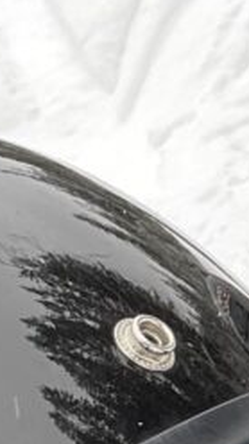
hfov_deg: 8.2
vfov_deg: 15.5
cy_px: 494
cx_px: 604
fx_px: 1589
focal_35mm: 135
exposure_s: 1/121
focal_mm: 2.71
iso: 40
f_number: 2.2
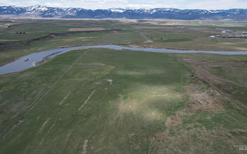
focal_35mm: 23
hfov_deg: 77.1
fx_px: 155
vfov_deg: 52.9
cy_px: 70
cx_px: 126
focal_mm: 8.38
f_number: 2.8
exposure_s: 1/2000
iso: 150
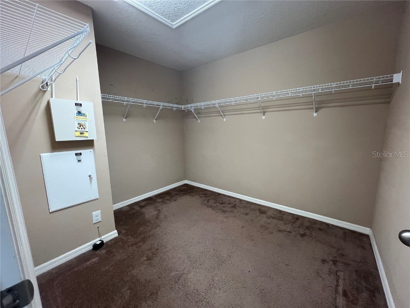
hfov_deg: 106.2
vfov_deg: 89.9
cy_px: 154
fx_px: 154
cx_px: 205
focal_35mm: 13
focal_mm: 1.57
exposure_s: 1/60
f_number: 1.8
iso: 320
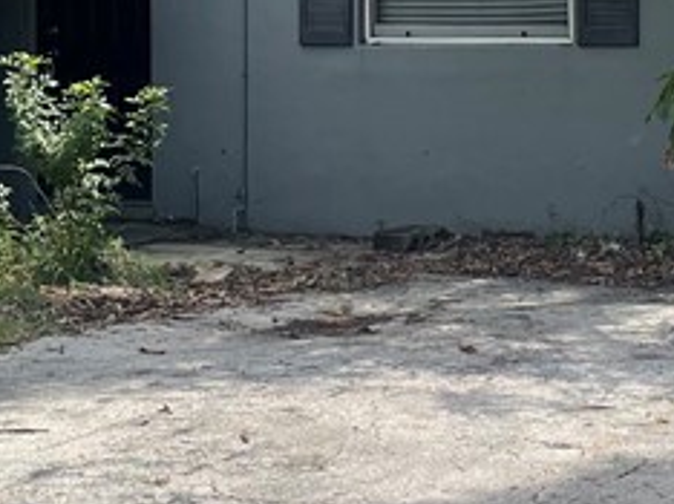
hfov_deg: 17.3
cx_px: 360
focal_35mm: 114
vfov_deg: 12.9
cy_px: 124
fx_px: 2217
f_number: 1.6
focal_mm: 4.2
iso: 32
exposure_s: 1/2212
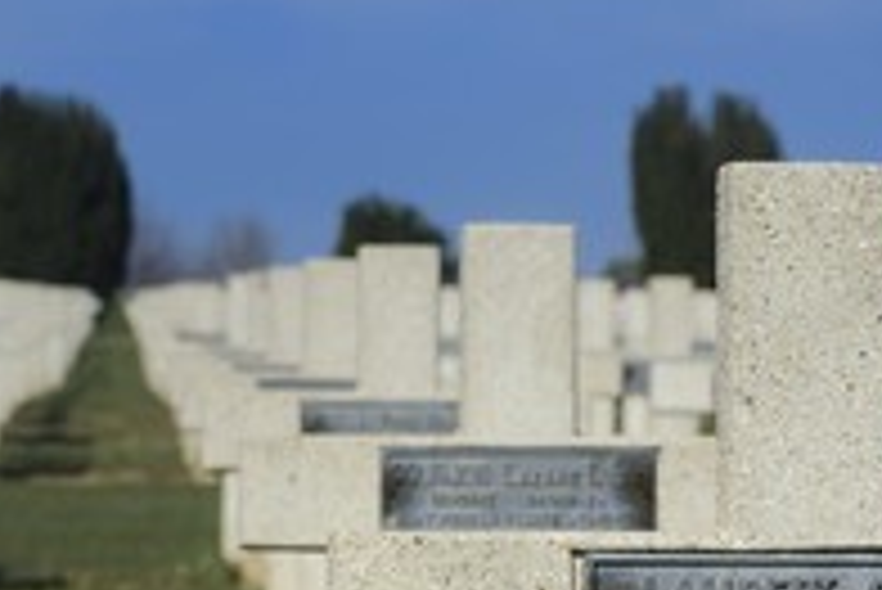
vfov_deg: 4.0
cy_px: 518
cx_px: 652
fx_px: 8385
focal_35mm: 342
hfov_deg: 6.0
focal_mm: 160
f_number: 16
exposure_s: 1/200
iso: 200
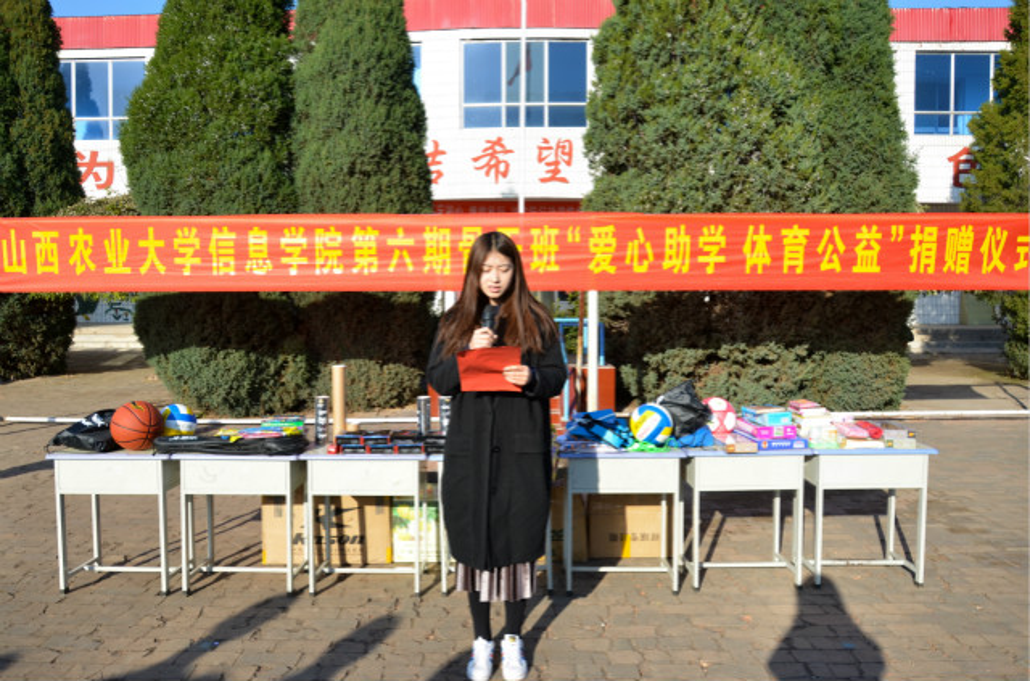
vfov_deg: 47.7
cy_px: 340
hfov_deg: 67.5
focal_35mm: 27
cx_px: 515
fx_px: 770
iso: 100
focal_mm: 18
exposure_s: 1/250
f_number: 8
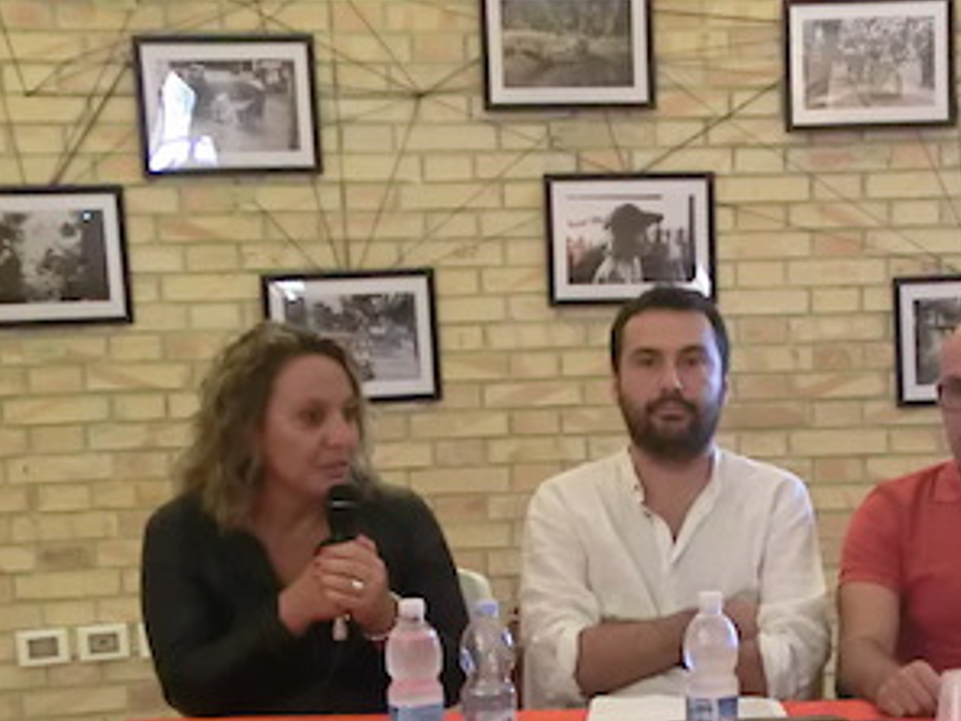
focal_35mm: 92
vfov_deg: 15.8
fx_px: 2555
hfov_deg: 21.0
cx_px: 790
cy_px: 731
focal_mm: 7.38
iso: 800
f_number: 4
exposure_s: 1/50
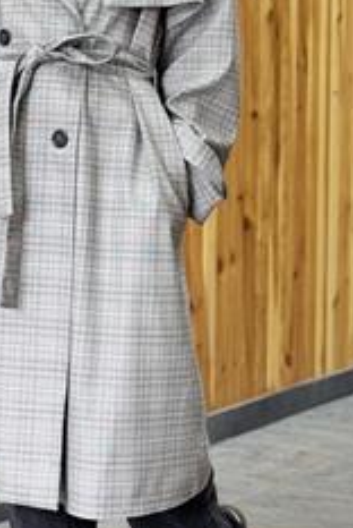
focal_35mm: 114
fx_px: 1672
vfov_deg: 17.8
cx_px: 95
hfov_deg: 12.0
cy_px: 114
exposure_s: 1/50
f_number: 1.78
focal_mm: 6.76
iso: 200
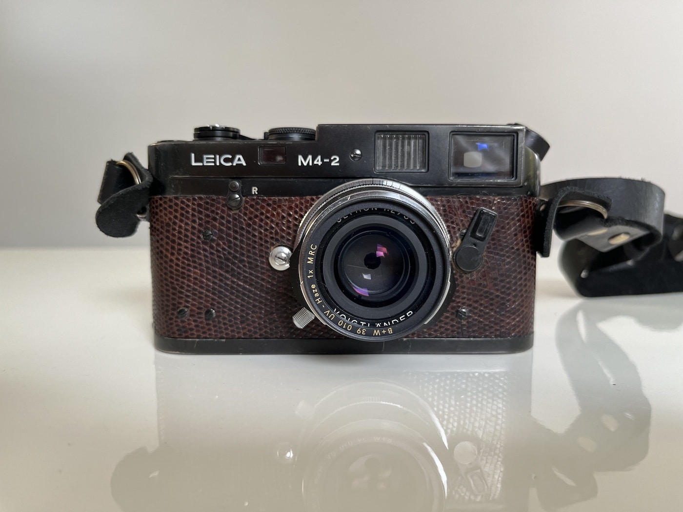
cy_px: 256
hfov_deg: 67.3
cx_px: 342
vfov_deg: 53.1
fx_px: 513
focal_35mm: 26
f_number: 1.6
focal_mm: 5.1
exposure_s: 1/122
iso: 100
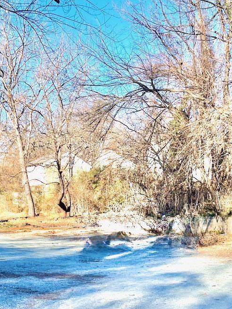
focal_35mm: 51
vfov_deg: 37.5
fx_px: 456
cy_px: 174
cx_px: 98
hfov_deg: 28.5
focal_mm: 4.2
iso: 32
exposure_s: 1/1221
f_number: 1.6
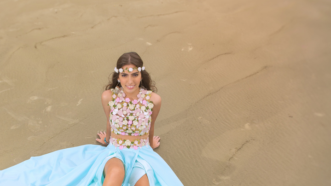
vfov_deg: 27.9
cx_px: 110
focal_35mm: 42
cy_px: 139
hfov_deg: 47.6
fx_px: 369
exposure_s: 1/250
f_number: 3.5
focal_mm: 24
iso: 100
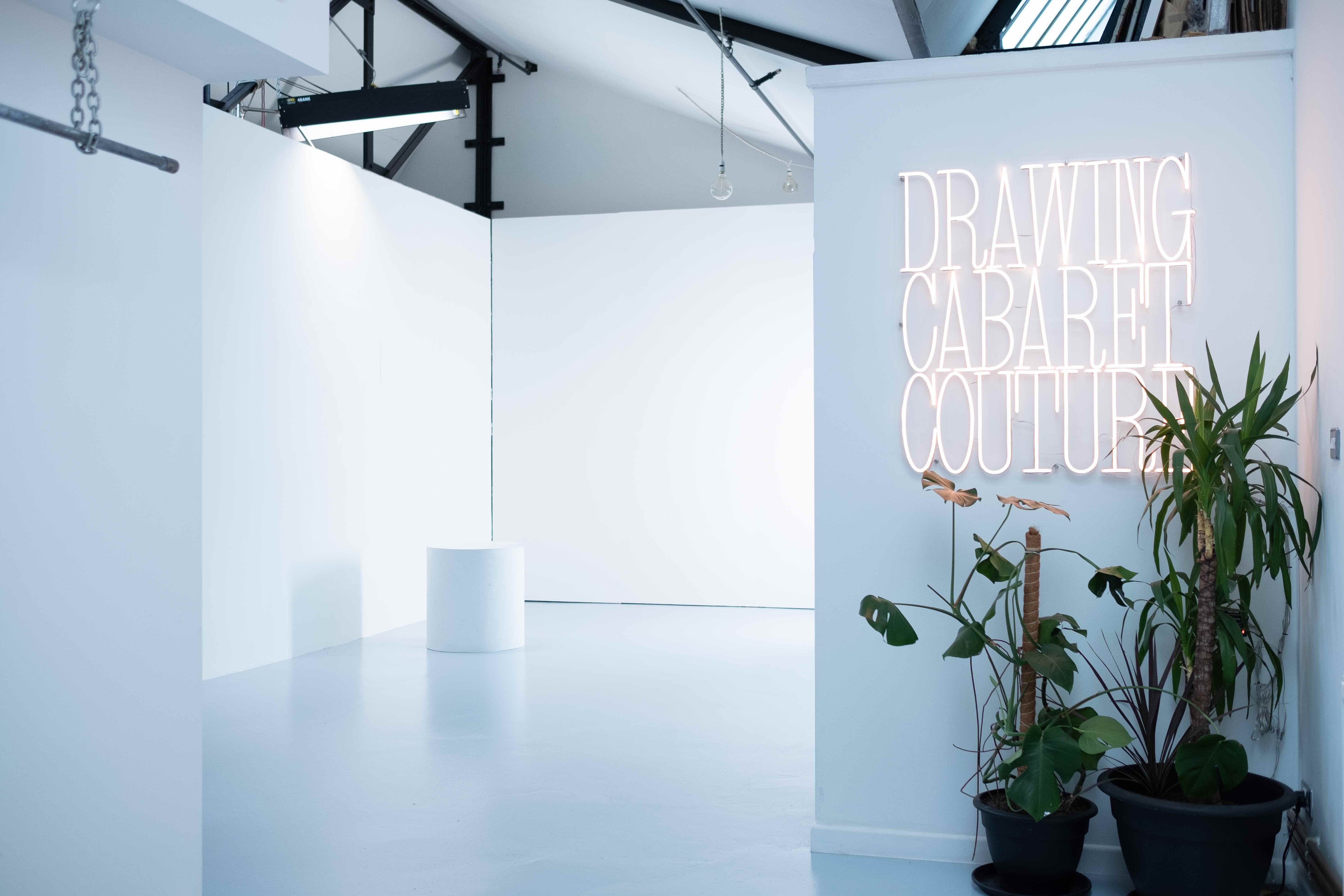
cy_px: 448
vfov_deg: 37.8
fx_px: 1307
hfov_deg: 54.4
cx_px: 672
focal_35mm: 35
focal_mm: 23
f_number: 2
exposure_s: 1/80
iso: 320
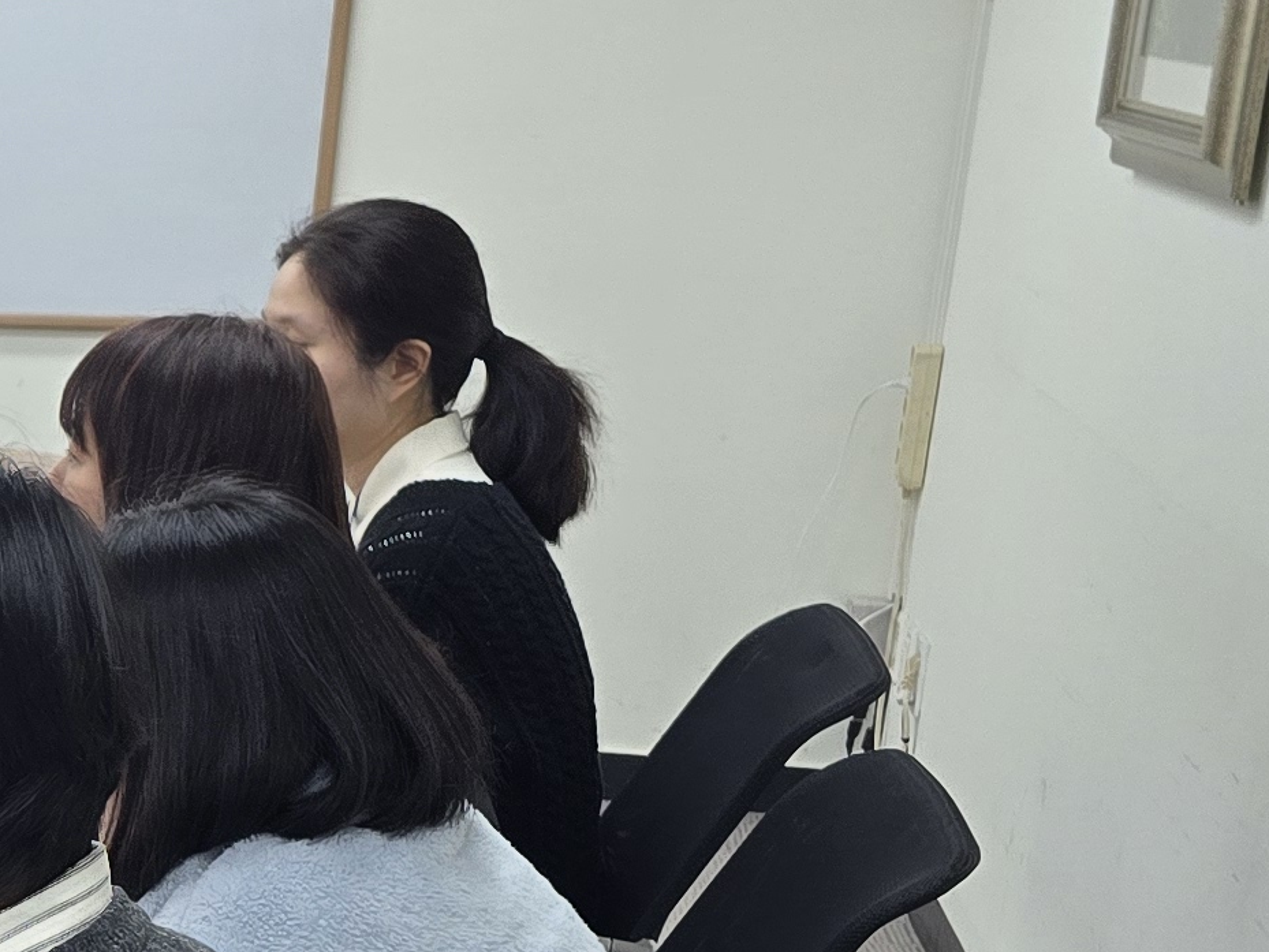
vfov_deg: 14.6
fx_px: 3630
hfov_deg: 16.3
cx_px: -1096
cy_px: 997
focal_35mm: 99
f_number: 1.7
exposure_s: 1/120
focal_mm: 6.3
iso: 80
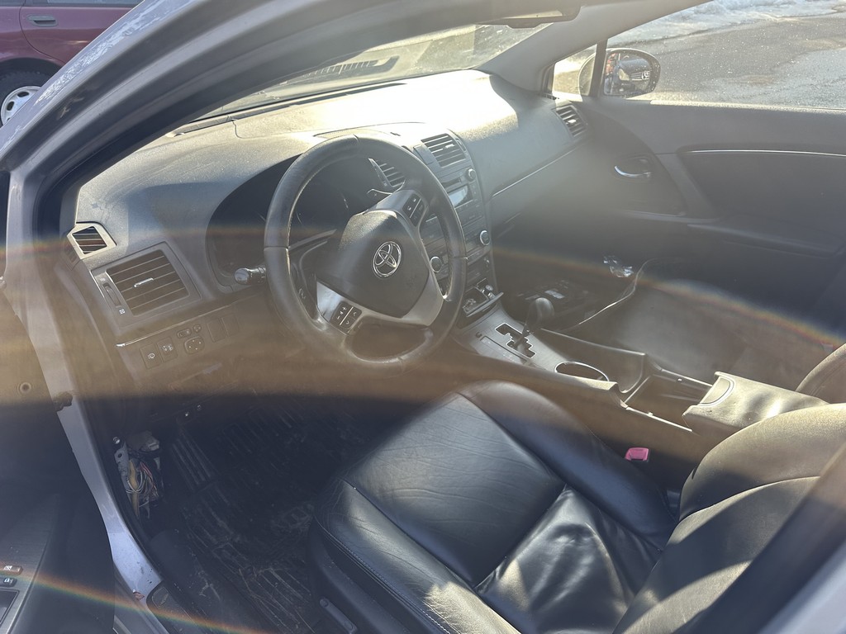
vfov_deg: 56.8
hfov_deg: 71.6
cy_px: 317
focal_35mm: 24
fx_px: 587
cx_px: 423
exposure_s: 1/429
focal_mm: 6.86
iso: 80
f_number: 1.78
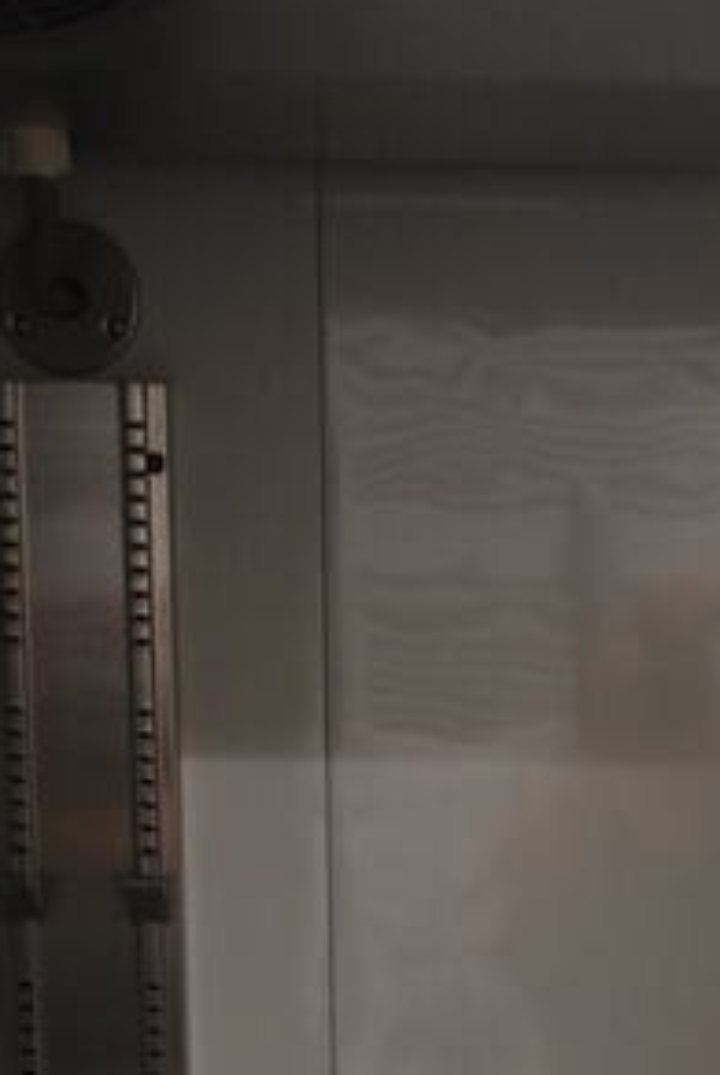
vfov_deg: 19.8
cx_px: 761
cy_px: 1431
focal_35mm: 94
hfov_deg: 14.3
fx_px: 2810
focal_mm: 20
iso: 2000
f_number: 3.8
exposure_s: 1/125
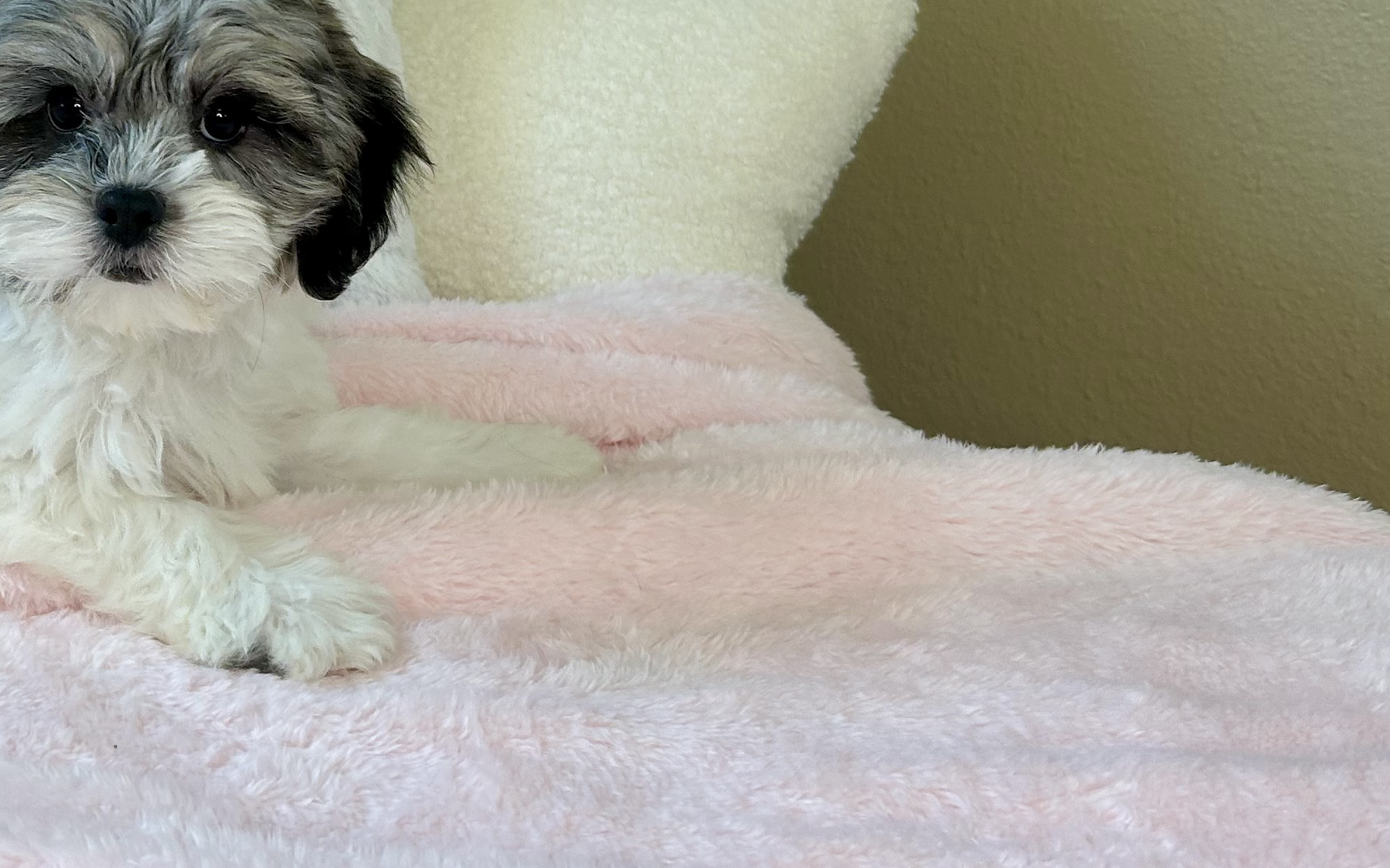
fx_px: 2121
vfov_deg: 22.9
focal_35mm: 56
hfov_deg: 34.5
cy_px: 207
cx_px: 167
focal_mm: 5.7
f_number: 1.5
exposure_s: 1/120
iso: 80
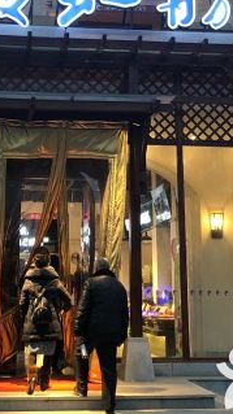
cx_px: 87
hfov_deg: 17.9
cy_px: 104
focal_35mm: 67
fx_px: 737
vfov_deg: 30.9
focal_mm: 3.99
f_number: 1.8
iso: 50
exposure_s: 1/17
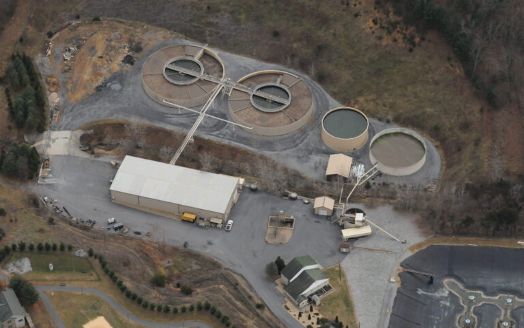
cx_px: 262
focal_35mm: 123
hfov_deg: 17.0
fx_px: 1757
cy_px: 163
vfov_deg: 10.7
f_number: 8
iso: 1250
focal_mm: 80
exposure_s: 1/1600
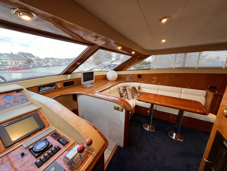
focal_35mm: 13
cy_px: 86
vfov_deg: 89.9
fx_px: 85
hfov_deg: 106.2
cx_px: 114
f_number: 1.8
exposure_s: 1/99
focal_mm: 1.57
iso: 125
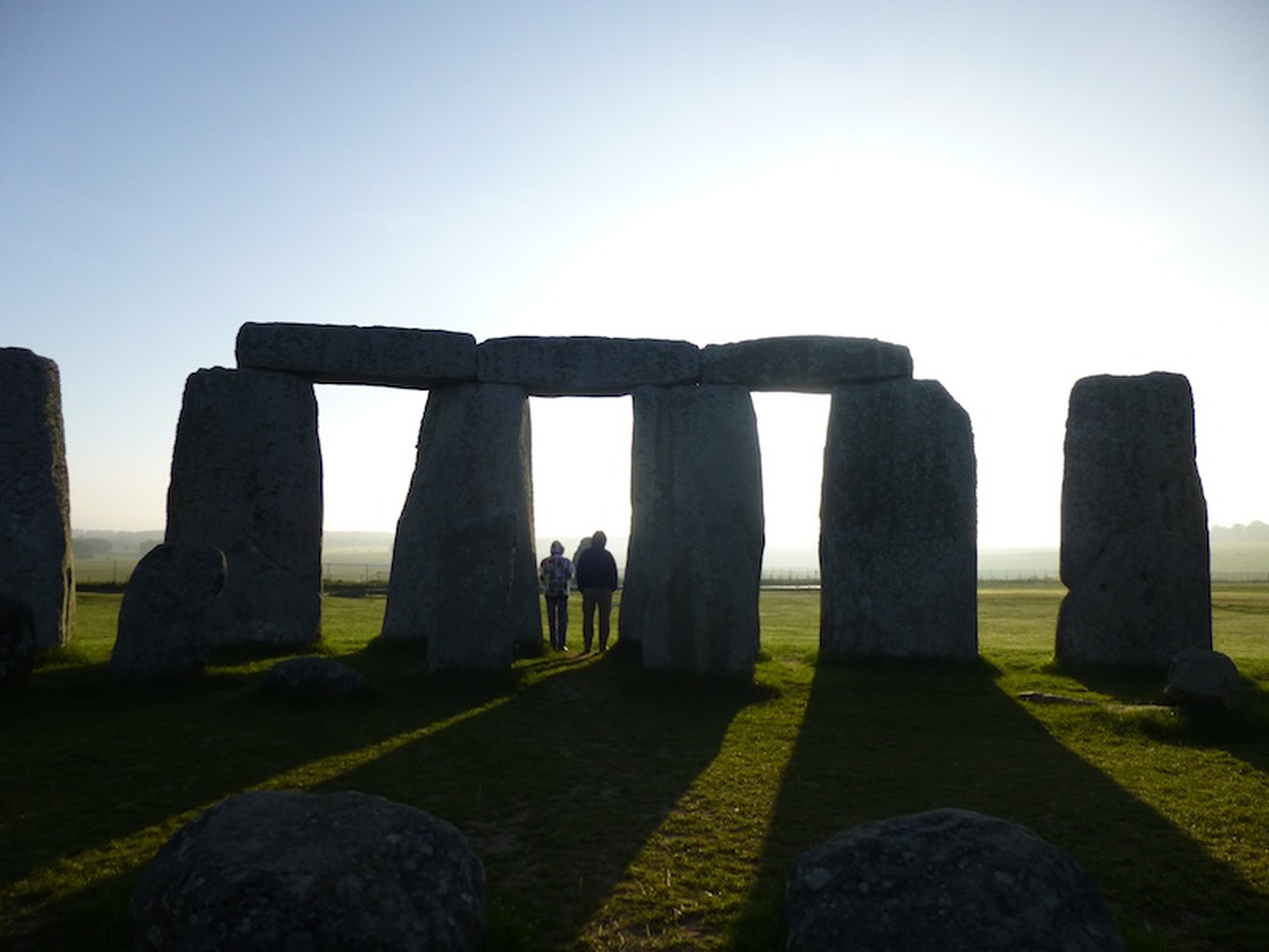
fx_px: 916
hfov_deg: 69.4
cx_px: 634
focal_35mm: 25
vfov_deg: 54.9
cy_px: 476
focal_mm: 4.5
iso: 100
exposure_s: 1/1300
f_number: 3.1
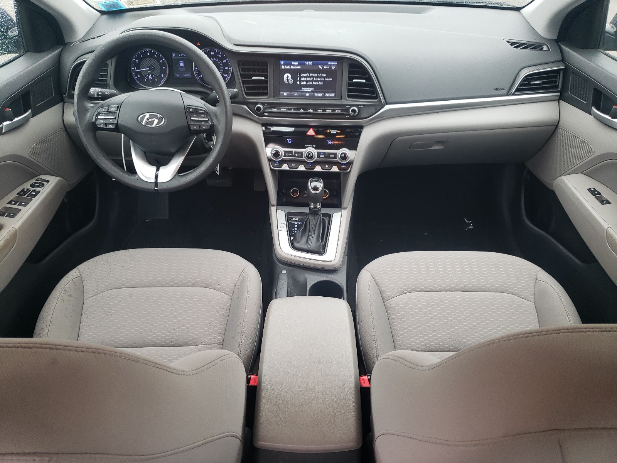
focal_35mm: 26
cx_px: 308
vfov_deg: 53.1
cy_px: 232
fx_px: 463
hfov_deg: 67.3
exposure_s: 1/60.2
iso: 93
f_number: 1.5
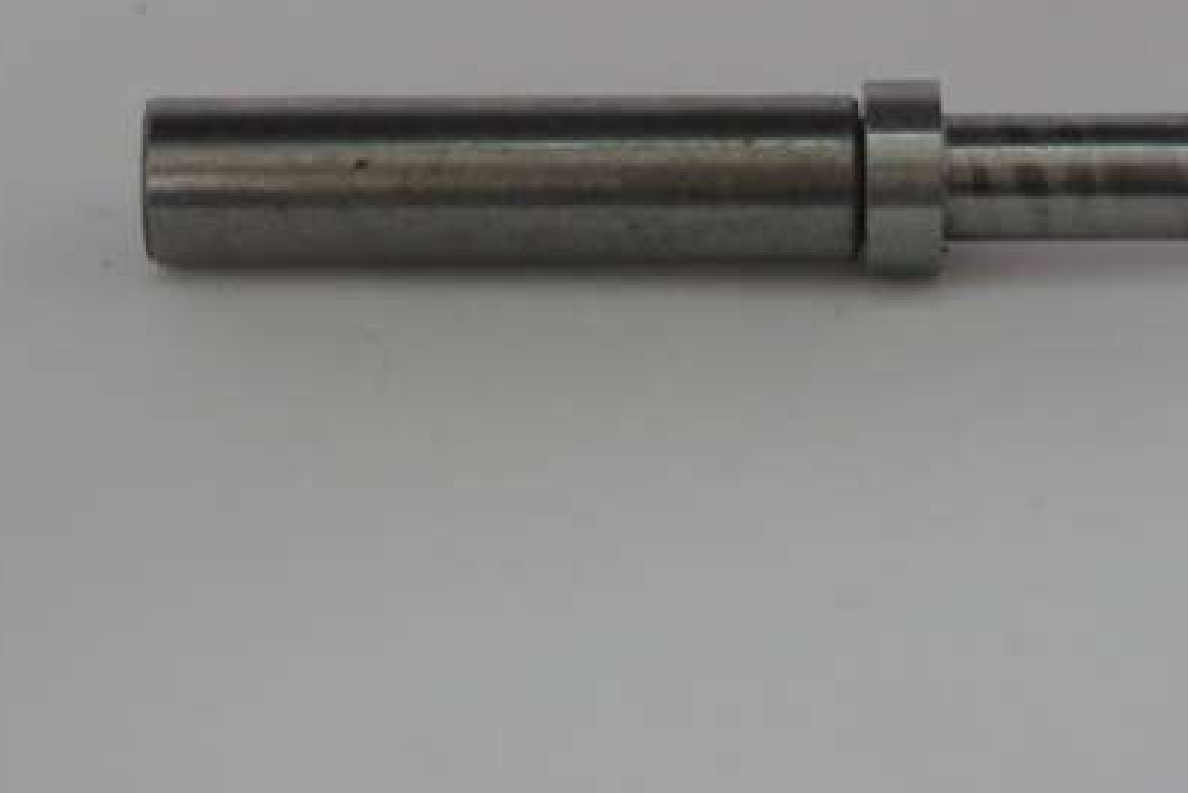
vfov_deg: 7.6
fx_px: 5942
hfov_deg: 11.4
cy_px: 229
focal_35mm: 180
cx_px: 799
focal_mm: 80
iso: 800
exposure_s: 1/45
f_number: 6.7
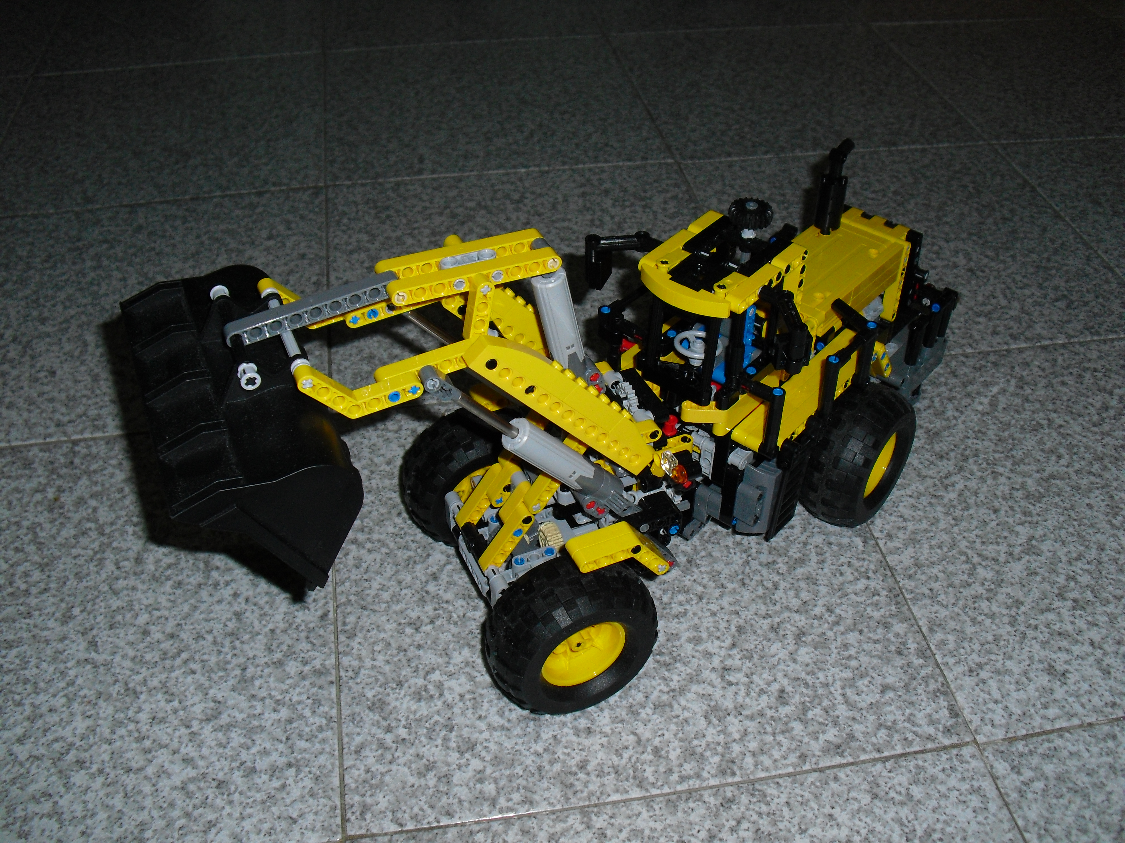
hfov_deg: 51.4
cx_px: 562
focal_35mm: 36
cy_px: 422
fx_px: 1170
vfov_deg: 39.7
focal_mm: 6.3
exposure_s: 1/60
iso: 200
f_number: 3.1
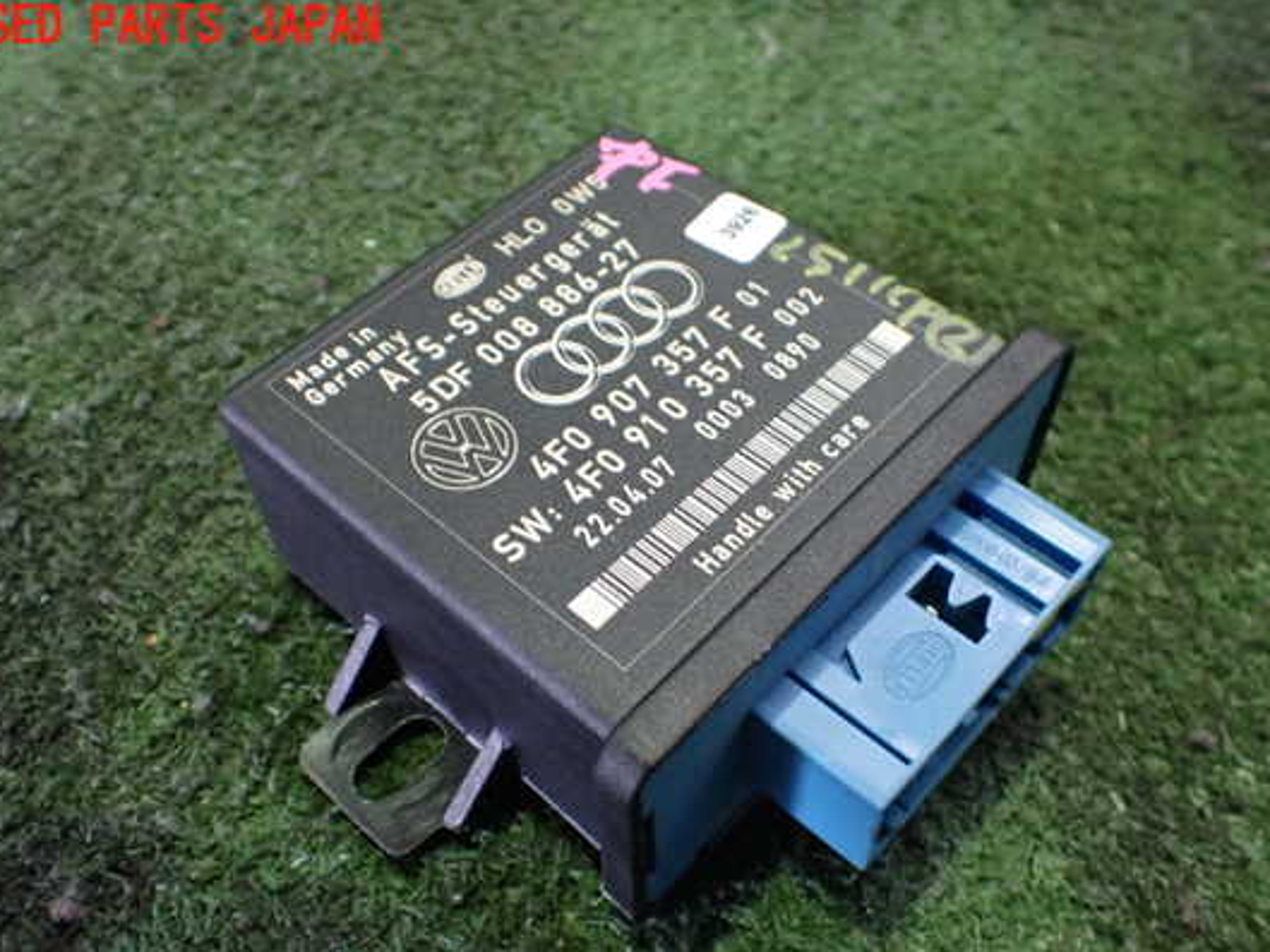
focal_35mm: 34
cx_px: 665
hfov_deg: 53.9
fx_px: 1248
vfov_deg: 41.7
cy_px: 537
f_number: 2.3
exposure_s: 1/50
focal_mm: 5.4
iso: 800
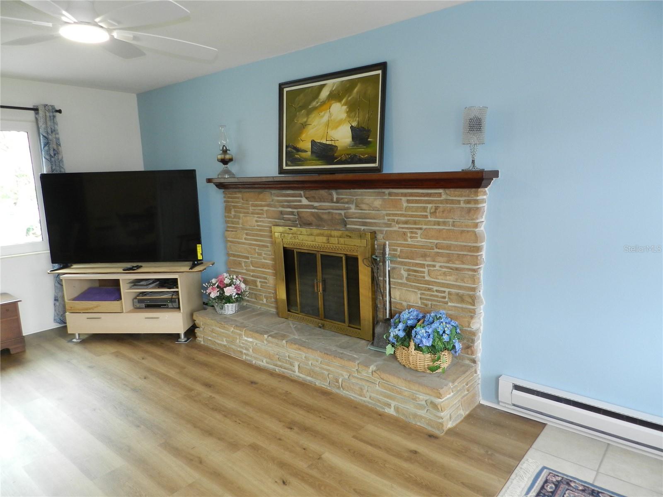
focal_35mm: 23
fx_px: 441
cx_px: 332
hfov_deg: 73.9
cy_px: 248
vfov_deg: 58.9
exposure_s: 1/30
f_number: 3.4
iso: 200
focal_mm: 4
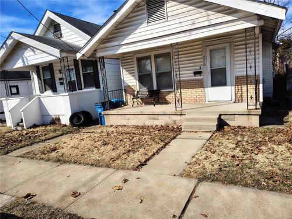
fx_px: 202
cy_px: 110
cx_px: 146
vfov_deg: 56.8
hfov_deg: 71.6
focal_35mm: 24
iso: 100
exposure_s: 1/1697
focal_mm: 5.56
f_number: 1.8
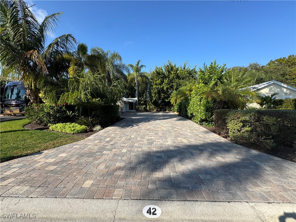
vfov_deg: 85.7
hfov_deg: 102.1
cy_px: 111
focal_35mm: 14
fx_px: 120
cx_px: 148
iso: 50
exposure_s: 1/1094
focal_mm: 2.22
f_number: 2.2
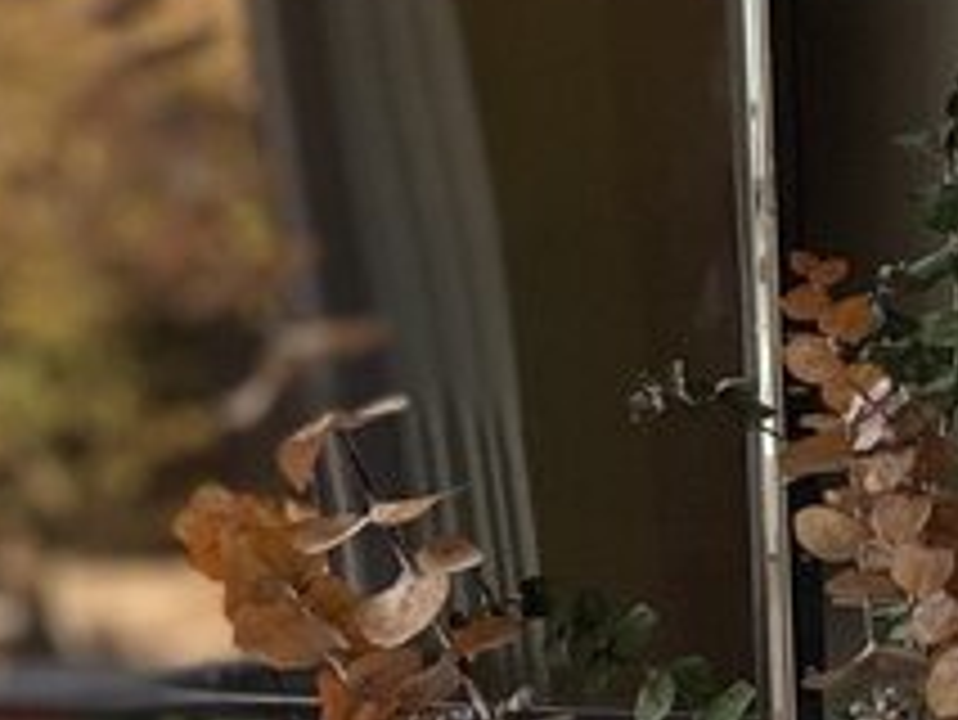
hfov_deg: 6.7
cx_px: 1012
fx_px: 8113
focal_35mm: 293
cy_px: 950
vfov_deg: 5.1
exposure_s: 1/120
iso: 100
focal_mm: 6
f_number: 2
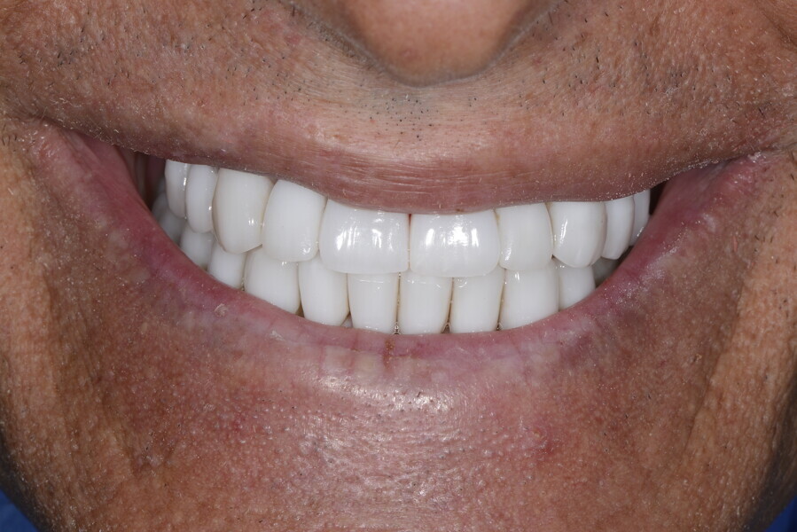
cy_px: 266
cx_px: 398
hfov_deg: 19.5
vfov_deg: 13.1
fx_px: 2325
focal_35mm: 105
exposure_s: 1/60
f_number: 32
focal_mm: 105
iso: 200
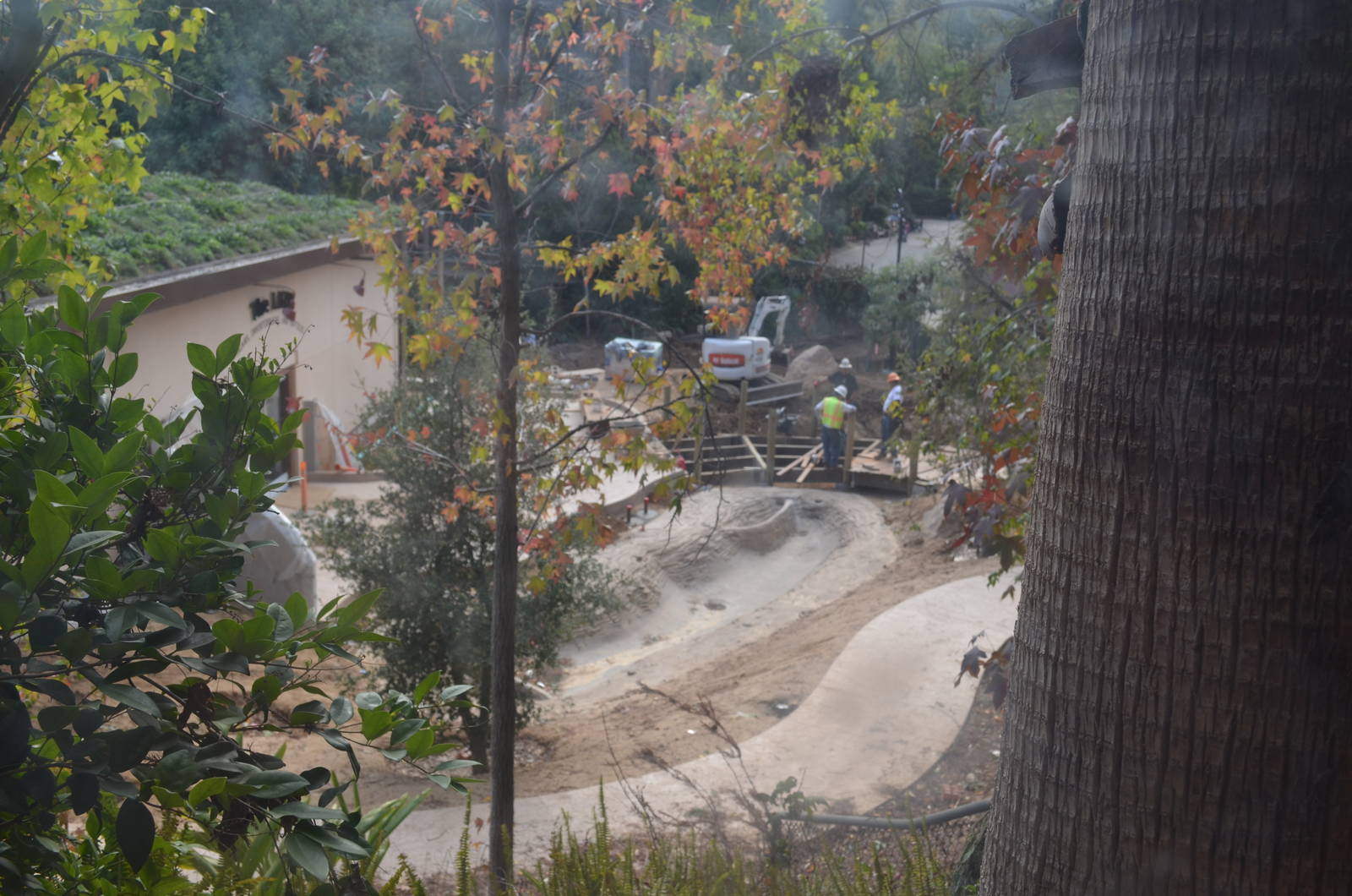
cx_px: 676
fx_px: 1237
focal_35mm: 33
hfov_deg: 57.3
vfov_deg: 39.8
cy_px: 448
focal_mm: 22
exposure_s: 1/160
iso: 200
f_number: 6.3
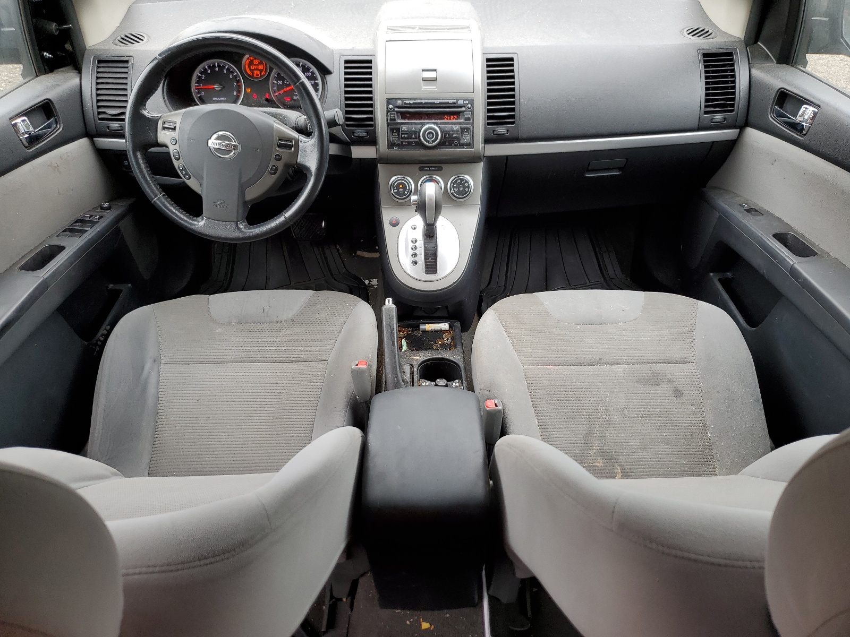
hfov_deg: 67.3
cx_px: 425
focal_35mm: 26
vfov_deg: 53.1
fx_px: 638
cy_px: 318
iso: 50
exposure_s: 1/123
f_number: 1.5
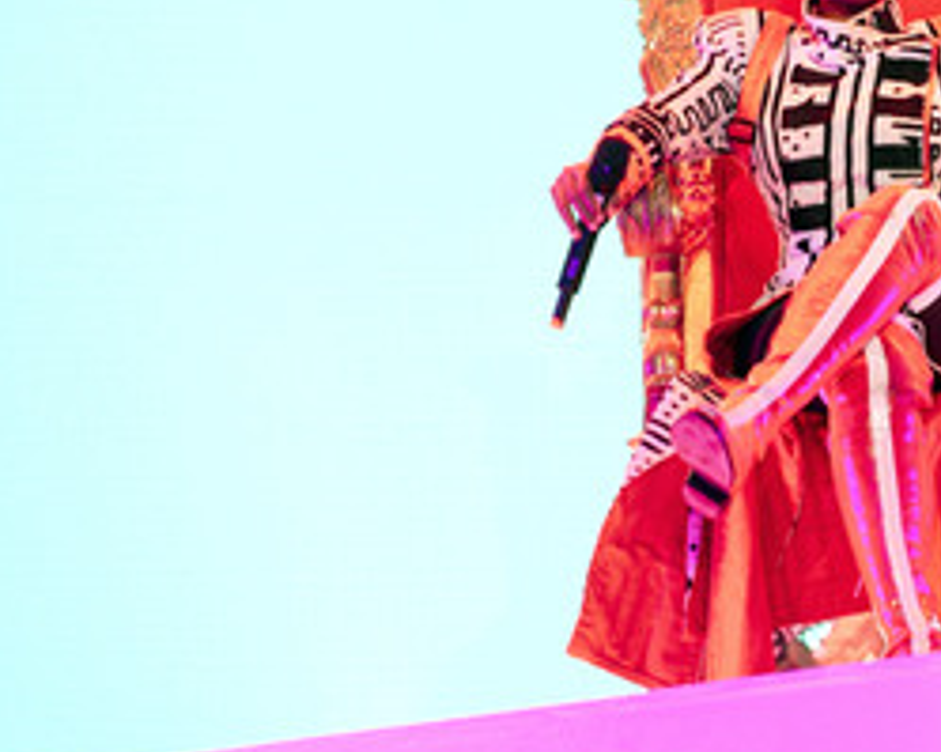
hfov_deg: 16.0
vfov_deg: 12.9
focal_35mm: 119
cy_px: 257
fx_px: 3313
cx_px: 837
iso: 1600
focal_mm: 70
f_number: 4.5
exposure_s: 1/320
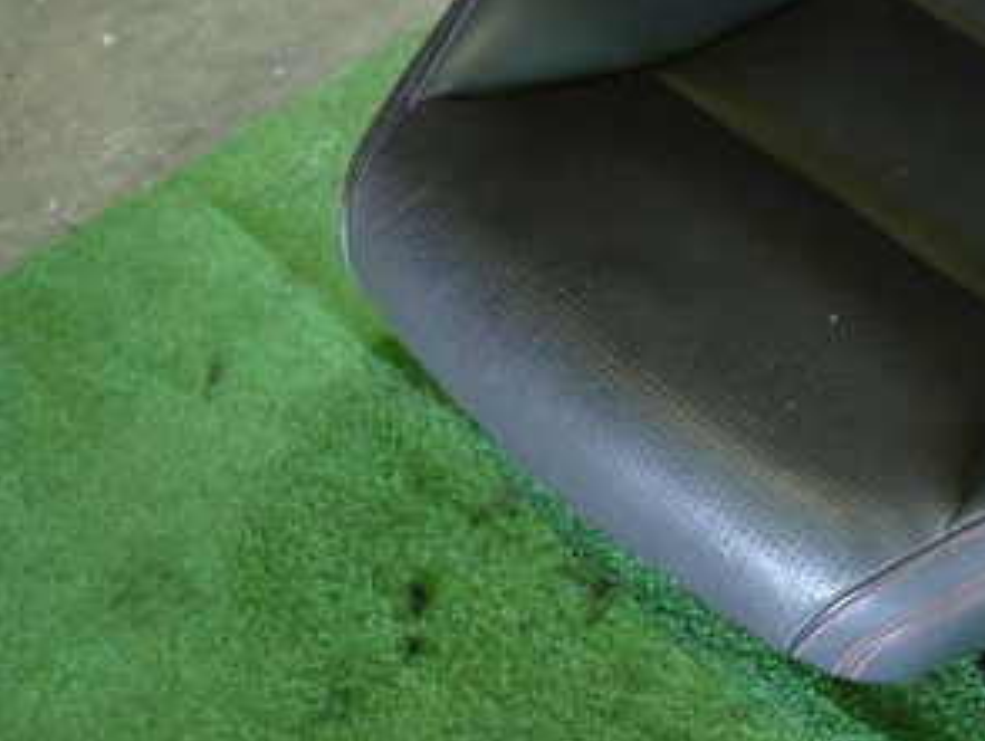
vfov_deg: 28.5
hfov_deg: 33.9
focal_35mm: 51
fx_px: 1452
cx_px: 1002
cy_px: 479
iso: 500
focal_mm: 4.5
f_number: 2
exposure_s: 1/30
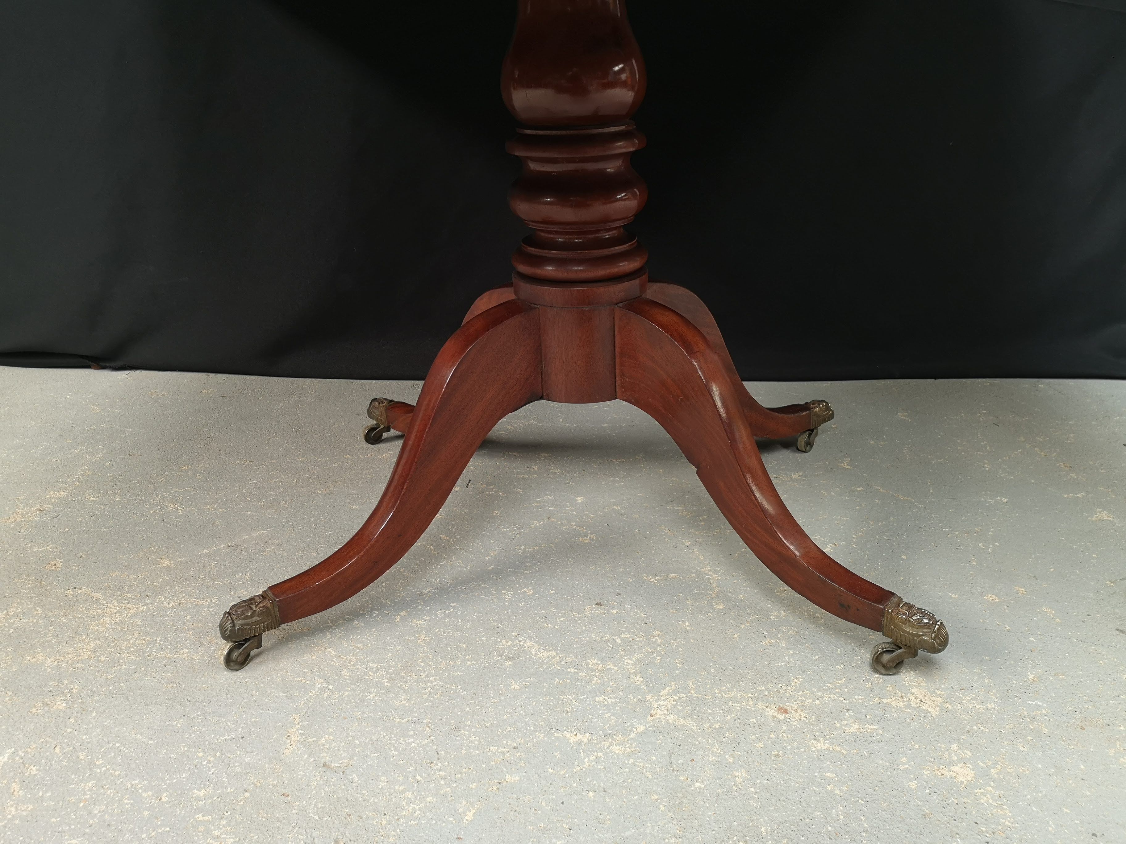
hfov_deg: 65.3
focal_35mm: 27
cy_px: 422
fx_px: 878
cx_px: 563
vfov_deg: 51.4
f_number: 1.8
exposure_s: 1/100
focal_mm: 5.58
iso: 160
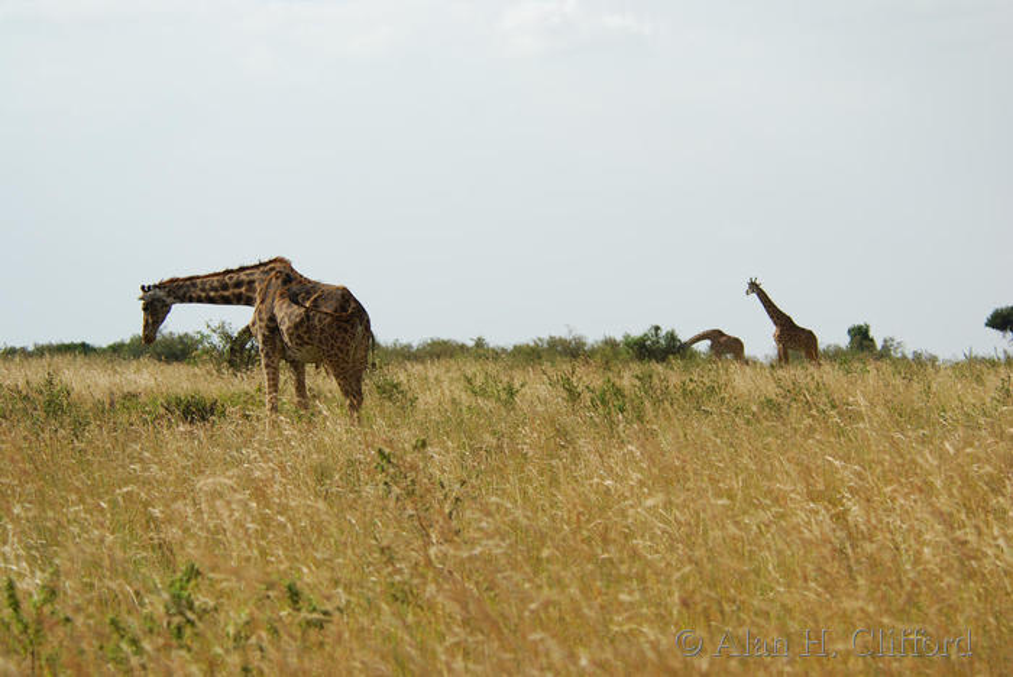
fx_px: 4140
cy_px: 338
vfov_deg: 9.4
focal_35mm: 147
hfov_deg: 14.0
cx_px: 506
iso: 100
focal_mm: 98
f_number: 5.6
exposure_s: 1/500
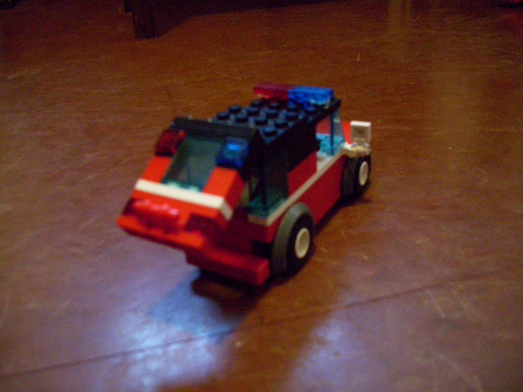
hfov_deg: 54.0
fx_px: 514
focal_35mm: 34
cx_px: 262
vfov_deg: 41.8
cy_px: 196
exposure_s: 1/6
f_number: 2.9
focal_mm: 5.7
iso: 800
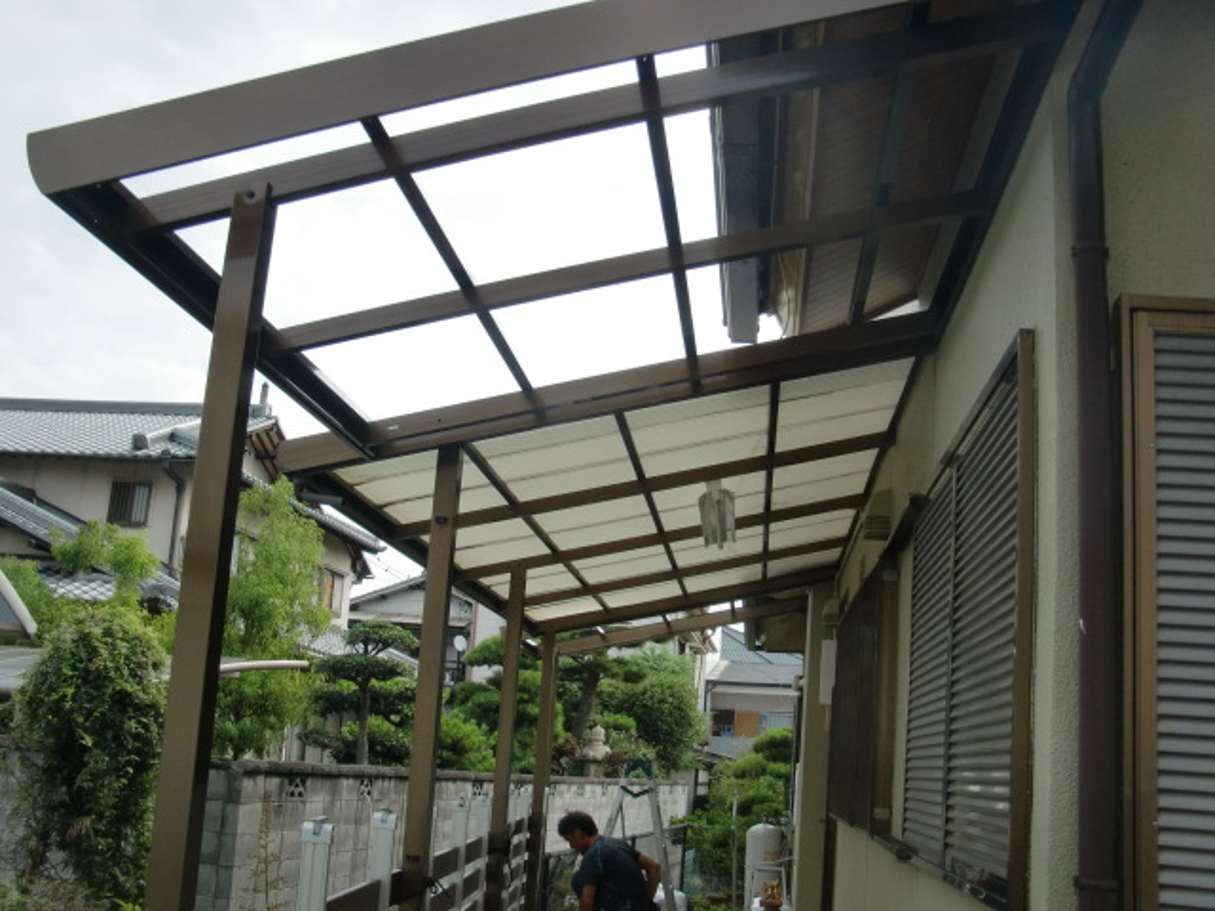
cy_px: 456
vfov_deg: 37.7
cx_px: 608
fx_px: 1334
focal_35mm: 38
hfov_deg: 49.0
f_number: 3.9
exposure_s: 1/400
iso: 64
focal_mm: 6.66
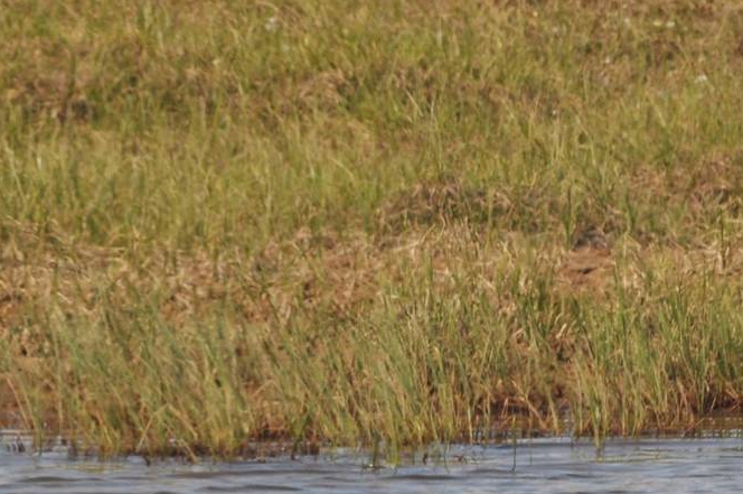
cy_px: 523
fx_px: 20119
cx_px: 838
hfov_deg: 2.1
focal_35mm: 976
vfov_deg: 1.4
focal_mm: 270
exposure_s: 1/400
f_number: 11
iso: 200
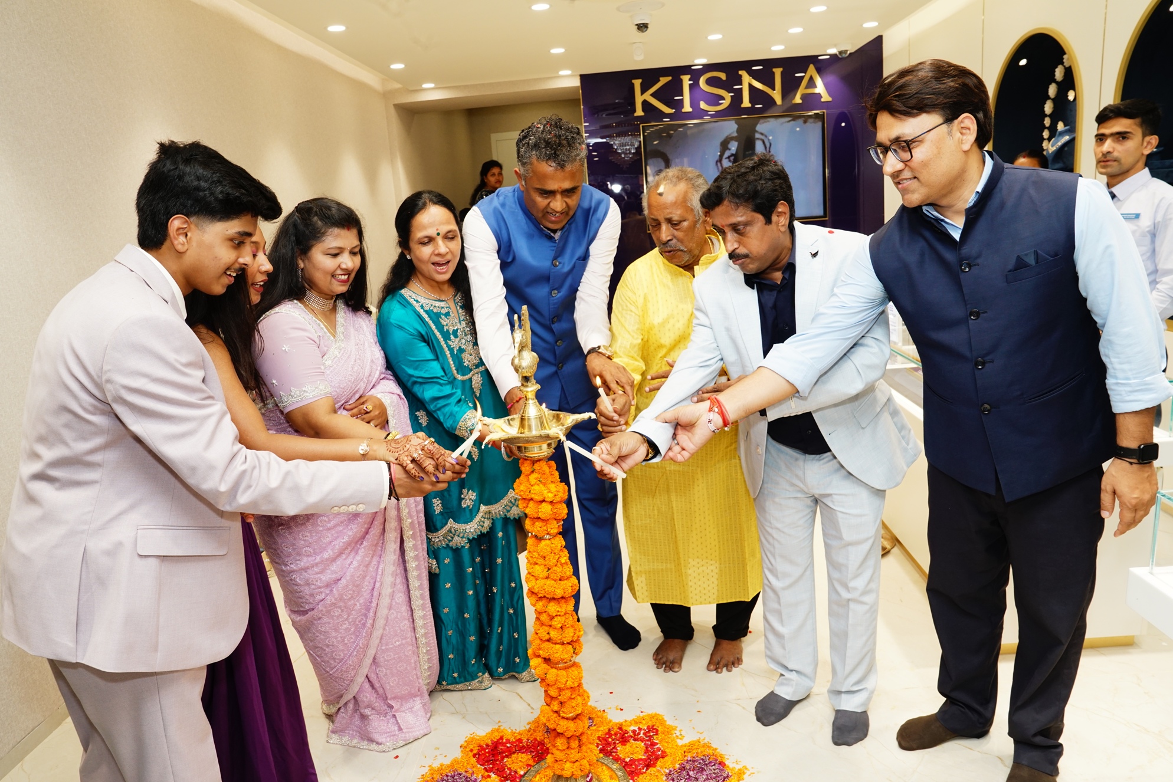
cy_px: 391
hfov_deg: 73.7
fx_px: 782
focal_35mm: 24
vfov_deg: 53.1
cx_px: 586
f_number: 8
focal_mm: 24
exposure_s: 1/100
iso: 640
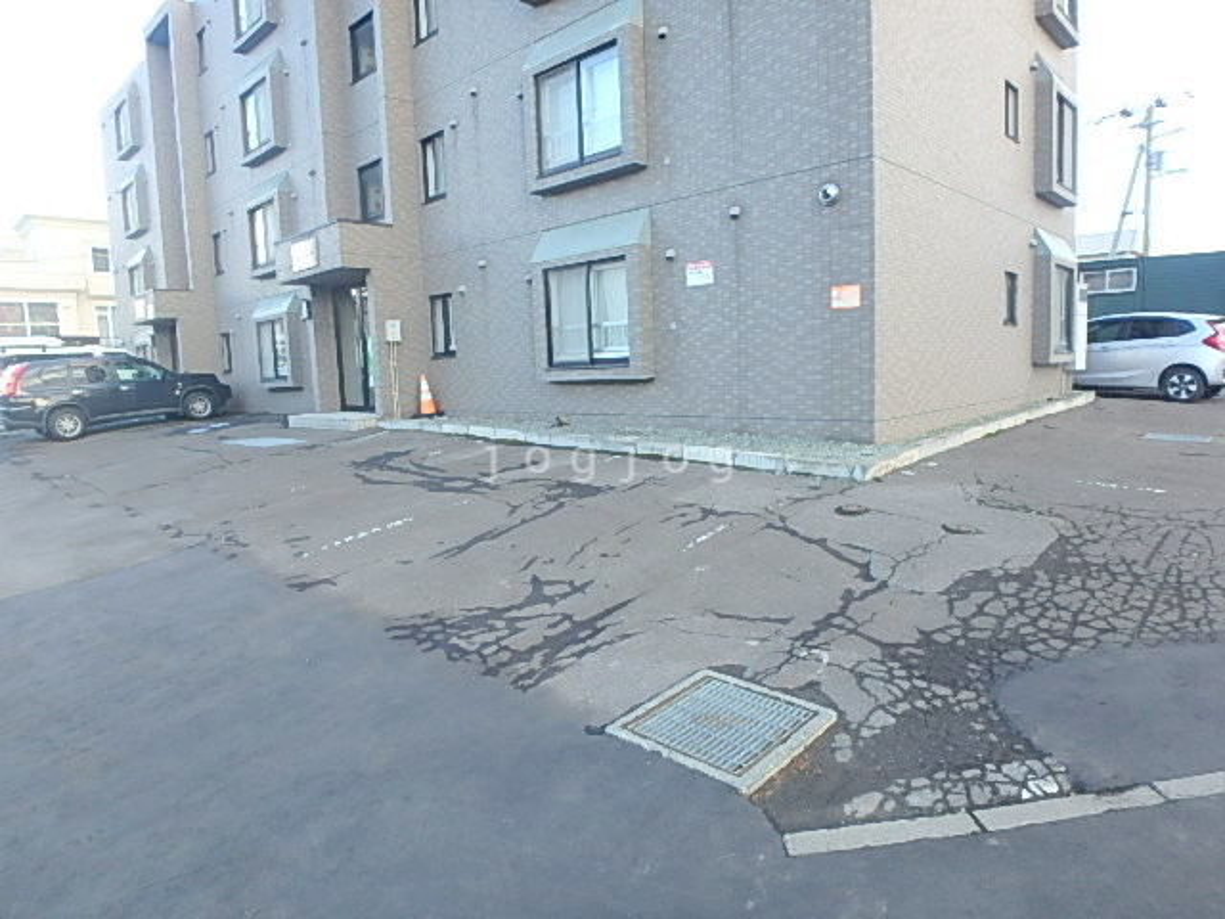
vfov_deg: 63.4
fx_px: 743
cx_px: 612
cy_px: 460
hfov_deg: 79.0
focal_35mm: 21
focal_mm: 3.7
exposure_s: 1/100
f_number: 3.5
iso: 125
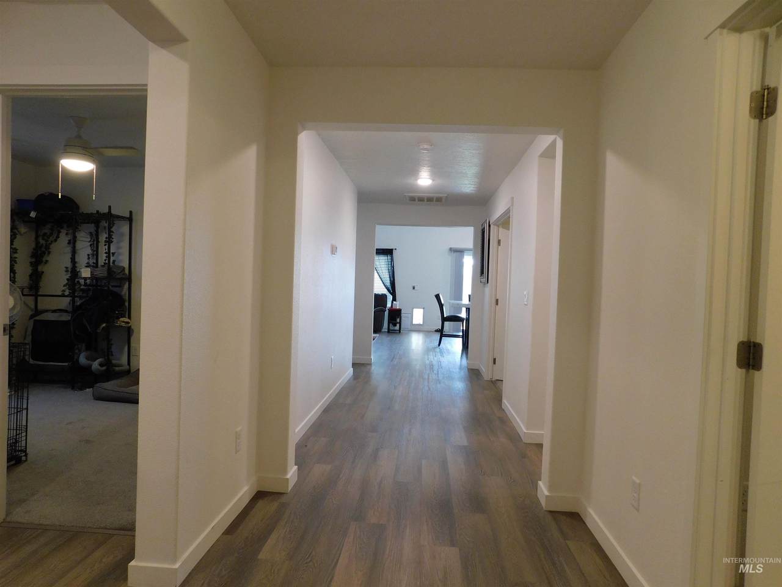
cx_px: 391
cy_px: 294
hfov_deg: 73.9
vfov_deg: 58.9
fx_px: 520
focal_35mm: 23
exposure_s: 1/30
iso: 200
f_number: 3
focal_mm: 4
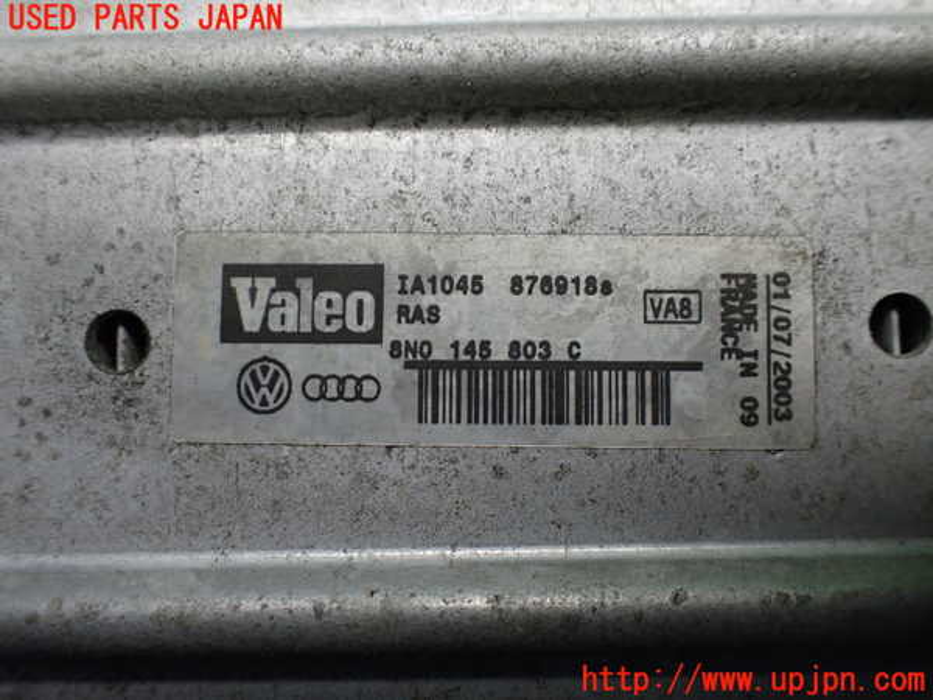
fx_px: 809
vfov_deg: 46.8
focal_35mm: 30
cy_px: 350
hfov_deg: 60.0
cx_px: 466
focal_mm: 5.4
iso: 400
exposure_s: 1/125
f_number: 2.3
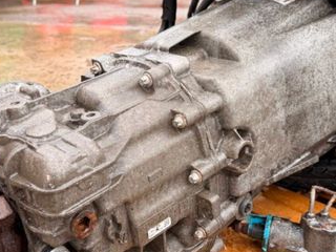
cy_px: 126
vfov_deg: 32.2
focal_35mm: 45
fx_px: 437
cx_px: 165
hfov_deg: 42.1
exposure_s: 1/121
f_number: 1.78
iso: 64
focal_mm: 6.76
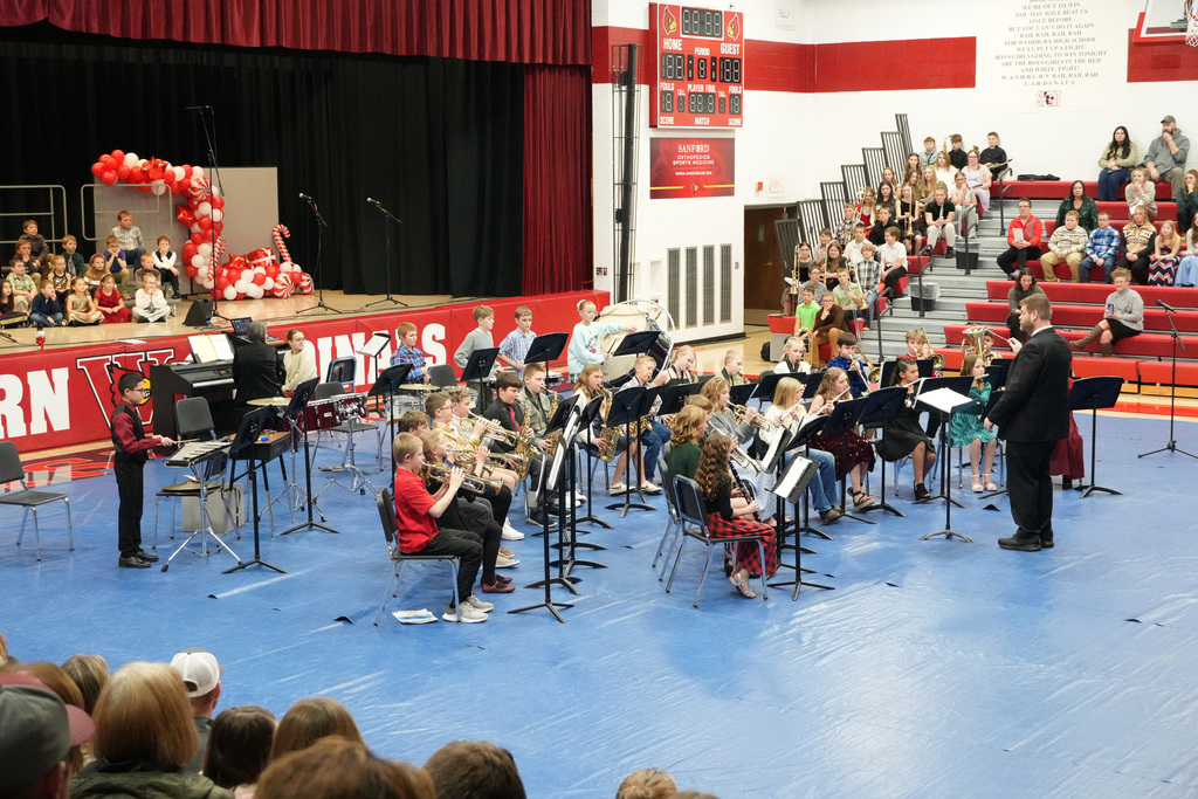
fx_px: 1797
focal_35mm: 54
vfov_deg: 25.1
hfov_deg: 36.9
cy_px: 400
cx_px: 599
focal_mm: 36
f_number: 4.5
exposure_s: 1/200
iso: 6400
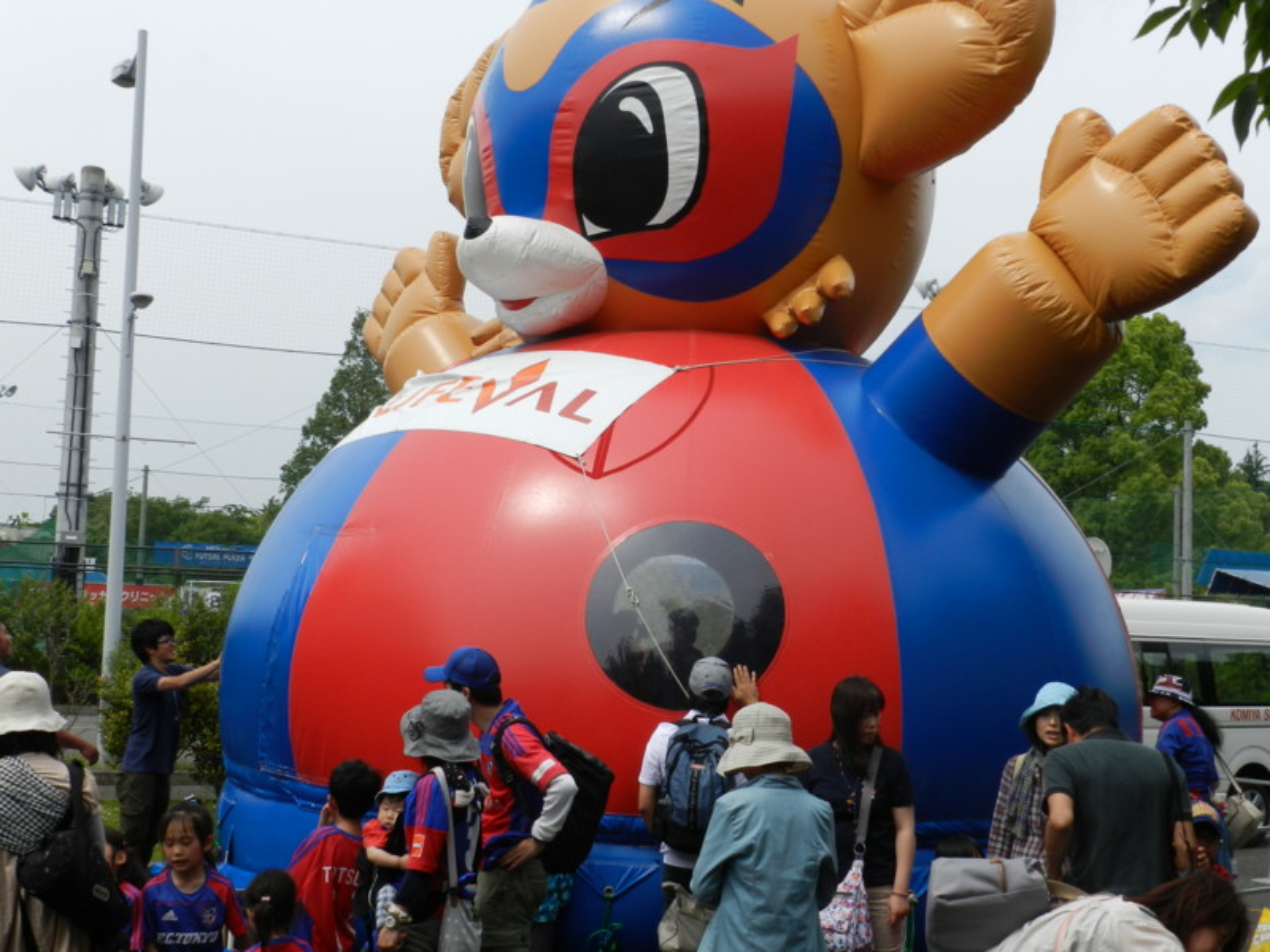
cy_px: 476
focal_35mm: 46
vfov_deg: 31.5
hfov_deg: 41.2
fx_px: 1688
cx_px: 635
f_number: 5
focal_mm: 8.1
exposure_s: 1/800
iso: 160
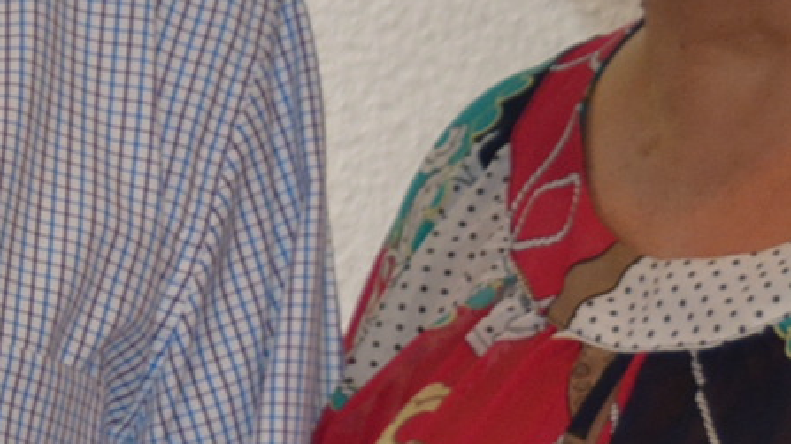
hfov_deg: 7.2
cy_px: 67
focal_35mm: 295
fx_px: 6185
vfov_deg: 4.1
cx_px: -419
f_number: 4.2
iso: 400
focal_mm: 28
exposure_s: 1/80
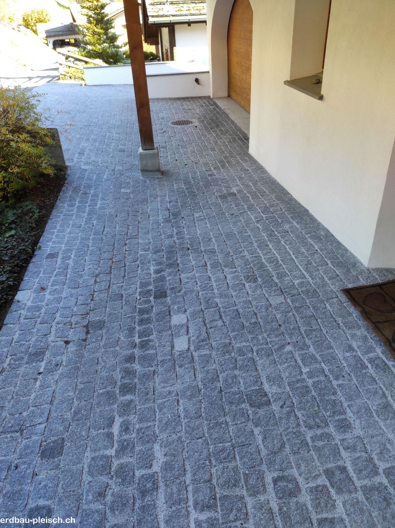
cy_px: 264
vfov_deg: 69.4
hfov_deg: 54.8
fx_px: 381
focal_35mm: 25
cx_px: 198
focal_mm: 5.43
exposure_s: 1/103
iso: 100
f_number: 1.89
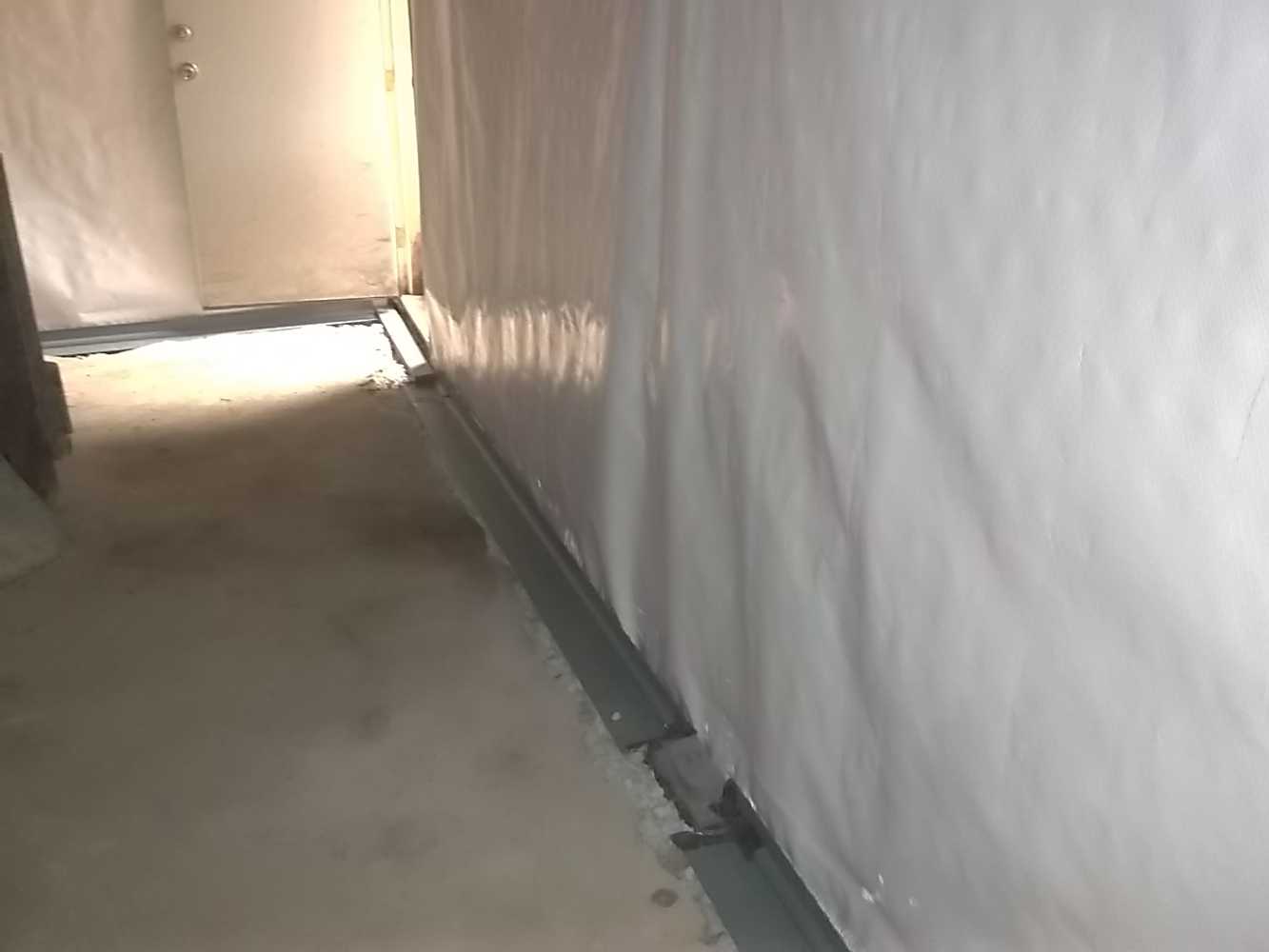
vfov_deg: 43.0
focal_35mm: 33
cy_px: 476
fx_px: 1210
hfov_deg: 55.3
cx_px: 634
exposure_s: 1/30
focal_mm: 5.9
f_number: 3.3
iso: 320
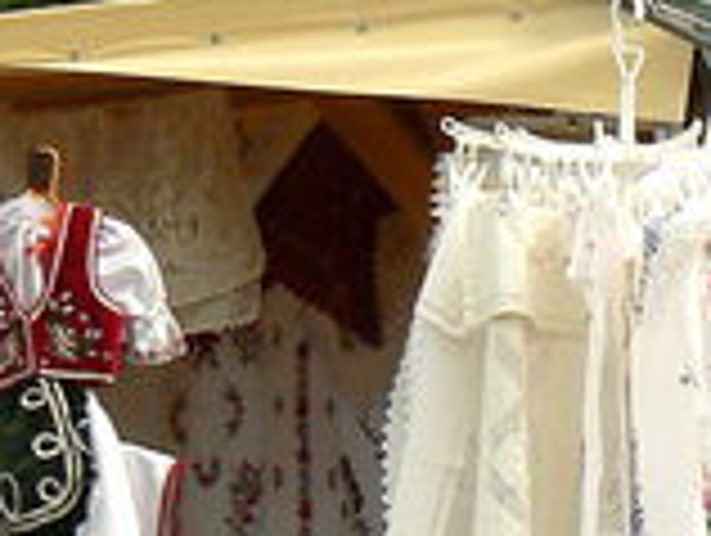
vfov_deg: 8.1
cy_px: 518
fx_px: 3744
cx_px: 824
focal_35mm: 182
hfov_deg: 10.7
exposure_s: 1/400
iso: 80
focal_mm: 6
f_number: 6.3
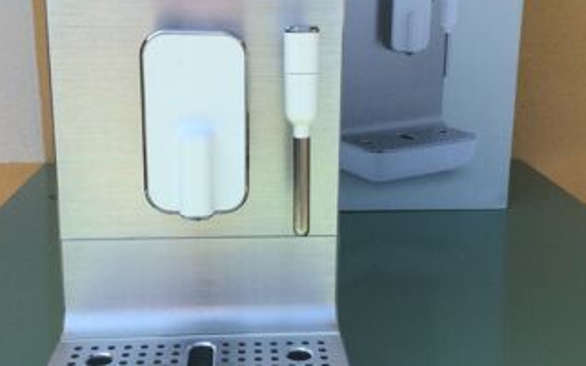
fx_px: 782
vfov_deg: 26.3
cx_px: 309
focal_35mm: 49
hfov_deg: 41.1
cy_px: 164
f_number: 2.4
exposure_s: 1/566
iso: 25
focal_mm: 3.3
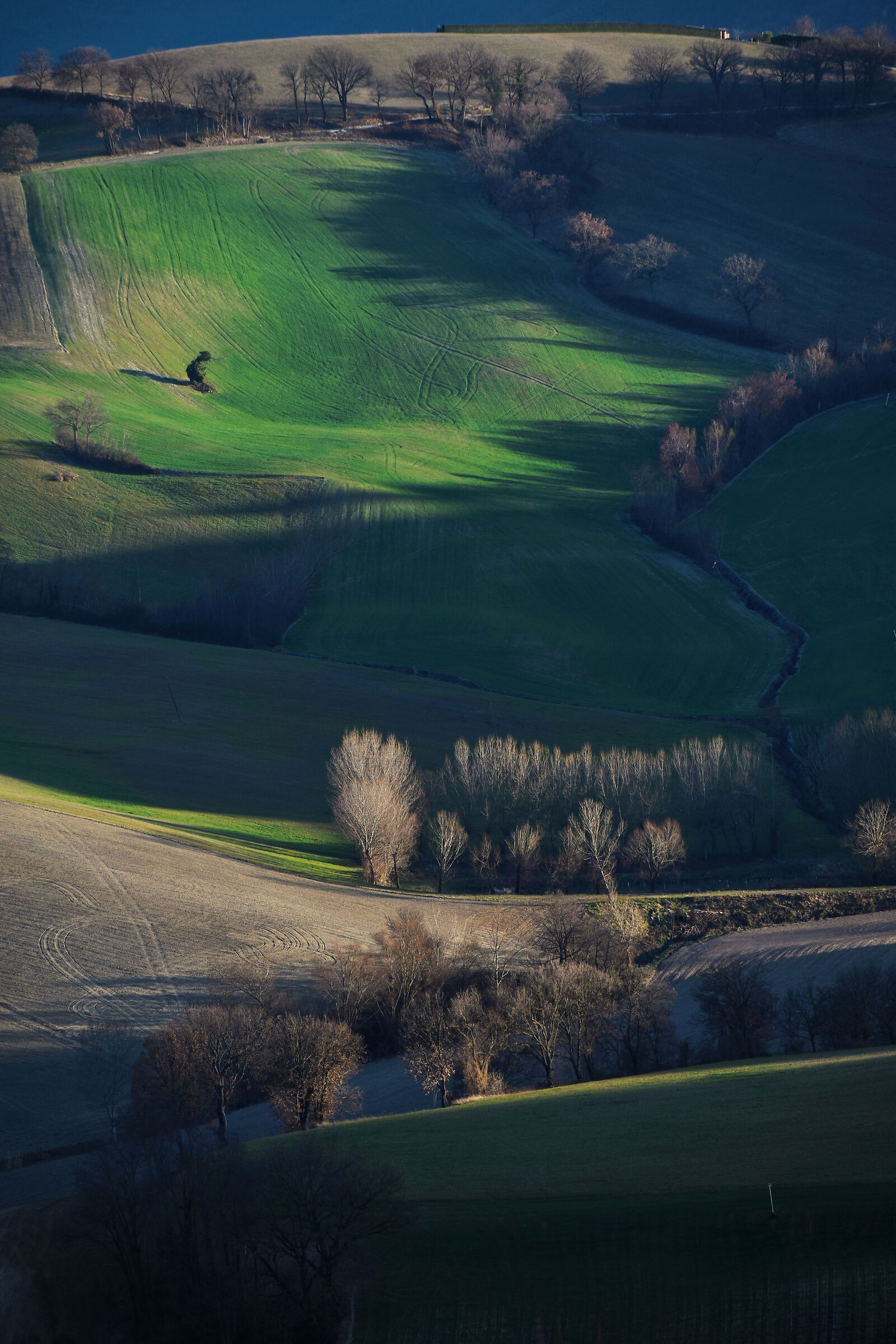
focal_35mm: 255
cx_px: 448
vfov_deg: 8.1
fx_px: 9519
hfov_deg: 5.4
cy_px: 672
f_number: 6.3
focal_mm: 170
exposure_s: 1/320
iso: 100
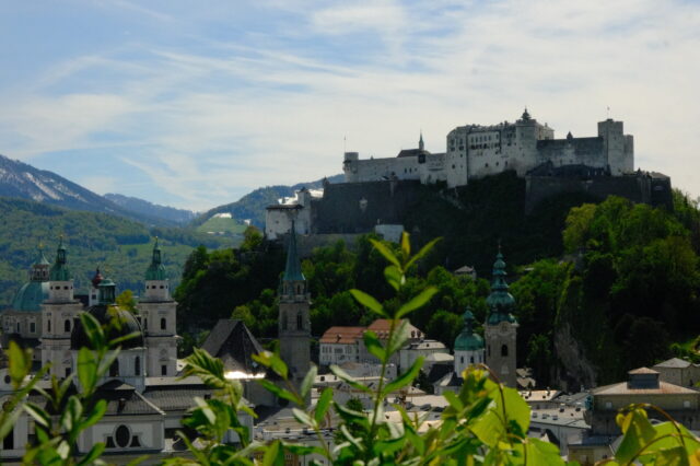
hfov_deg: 24.5
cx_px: 350
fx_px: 1613
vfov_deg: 16.4
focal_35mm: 83
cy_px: 233
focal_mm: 55
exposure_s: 1/6400
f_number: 18
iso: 10000
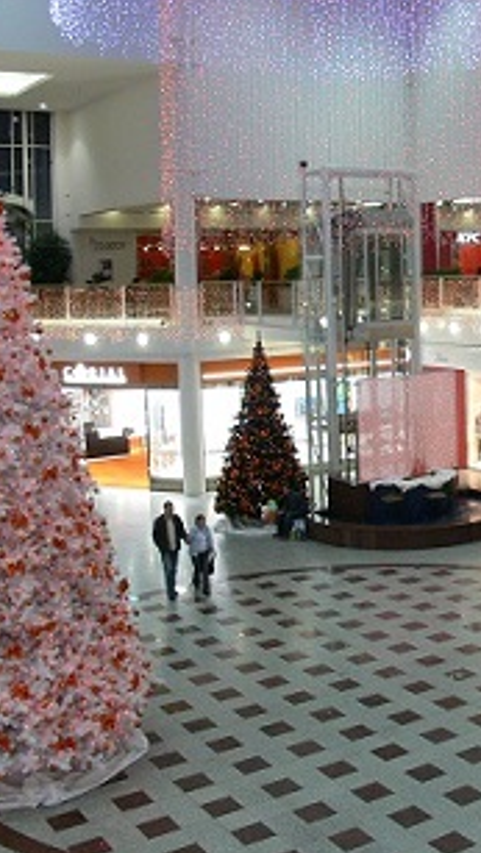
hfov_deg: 18.0
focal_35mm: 65
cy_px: 336
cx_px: 507
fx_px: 1472
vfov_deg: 32.2
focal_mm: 7.4
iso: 200
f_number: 2.8
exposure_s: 1/30
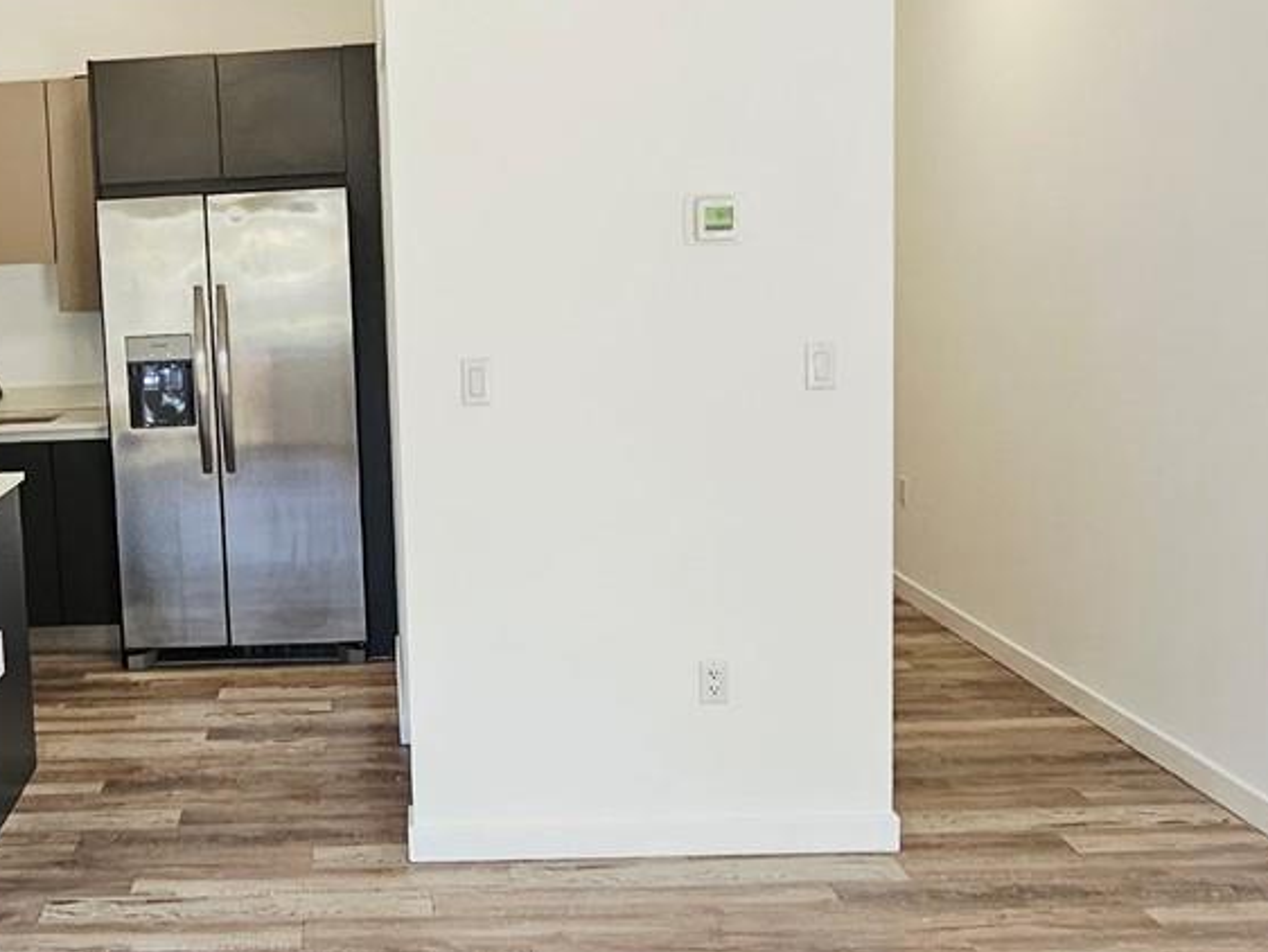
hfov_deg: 47.4
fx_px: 1356
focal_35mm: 37
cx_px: 255
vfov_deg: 38.7
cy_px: 426
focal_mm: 2.2
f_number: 2.2
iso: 100
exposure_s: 1/60
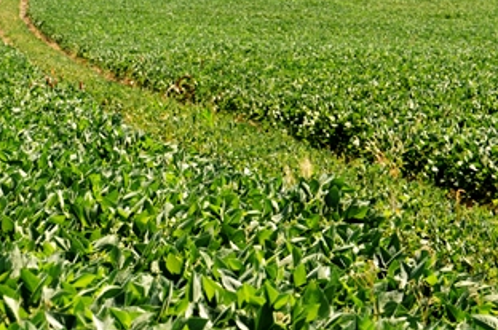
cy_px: 130
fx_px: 4462
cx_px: 57
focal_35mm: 323
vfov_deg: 4.2
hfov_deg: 6.4
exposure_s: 1/125
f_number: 14
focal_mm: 105
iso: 200
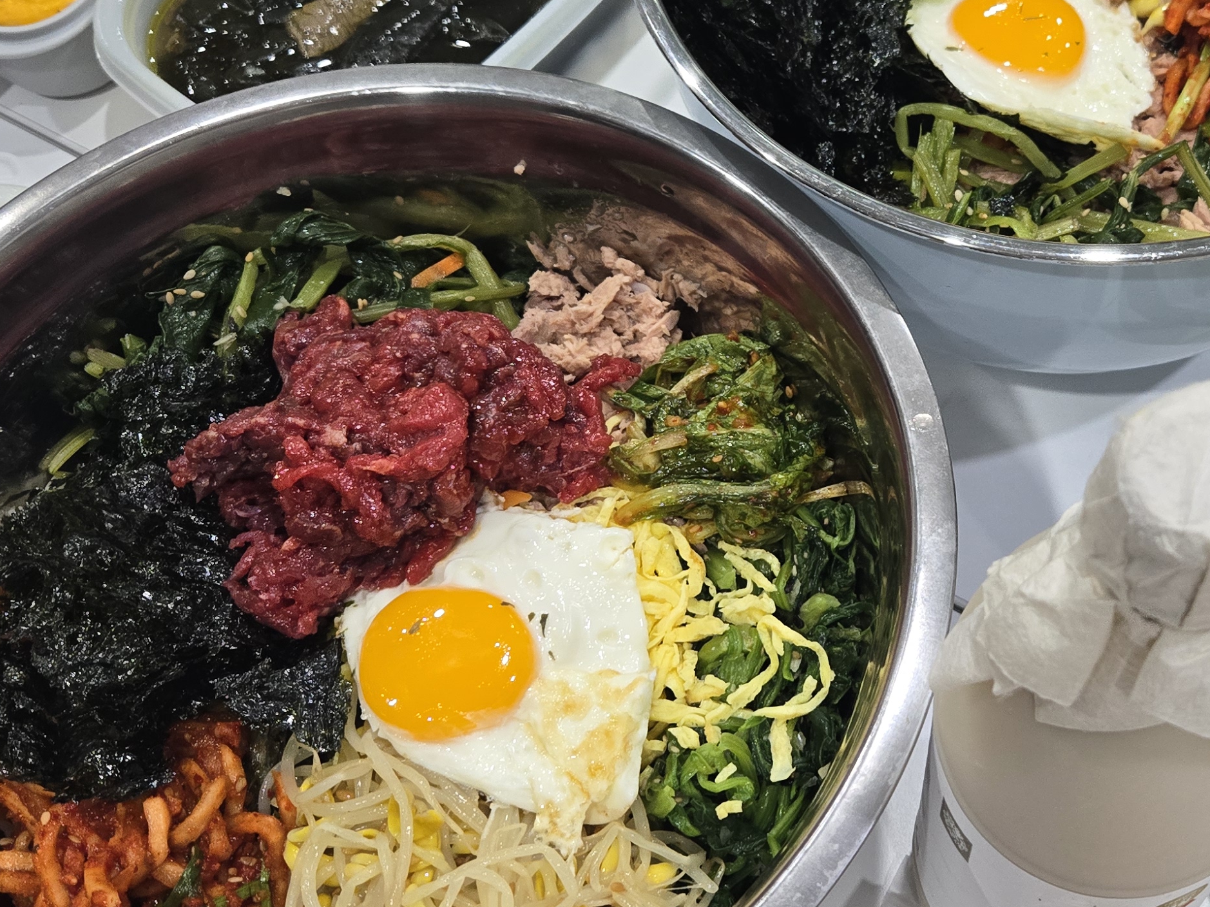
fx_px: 1713
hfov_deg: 38.1
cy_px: 357
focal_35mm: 49
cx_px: 888
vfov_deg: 29.6
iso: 160
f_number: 1.8
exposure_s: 1/120
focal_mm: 5.4
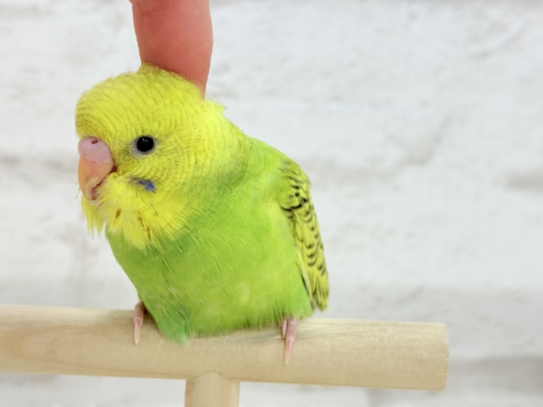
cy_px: 204
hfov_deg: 36.8
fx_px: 816
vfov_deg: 28.0
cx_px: 272
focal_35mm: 52
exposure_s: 1/50
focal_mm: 5.96
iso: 40
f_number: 1.6
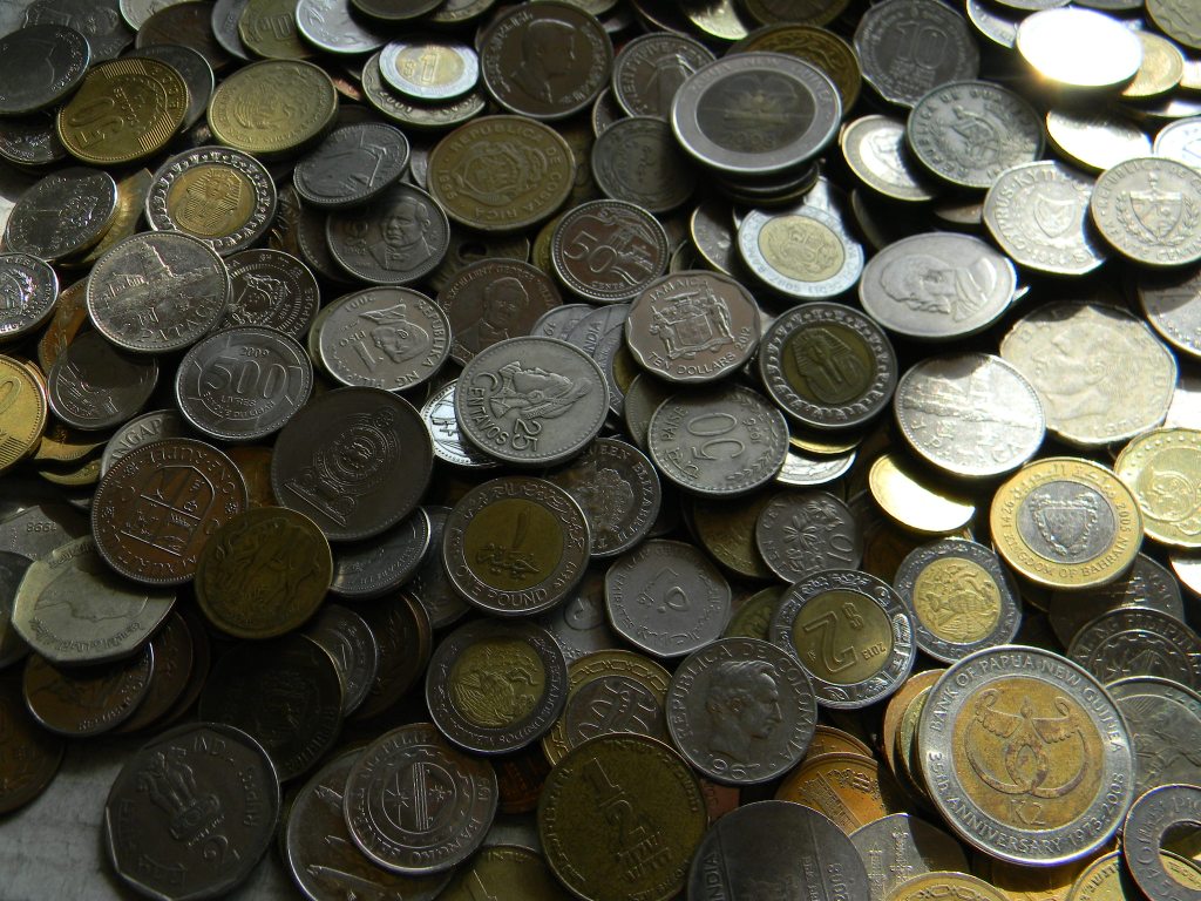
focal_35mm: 36
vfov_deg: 39.7
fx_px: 1249
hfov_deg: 51.4
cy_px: 450
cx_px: 600
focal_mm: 6.4
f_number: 3.7
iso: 80
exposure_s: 1/210
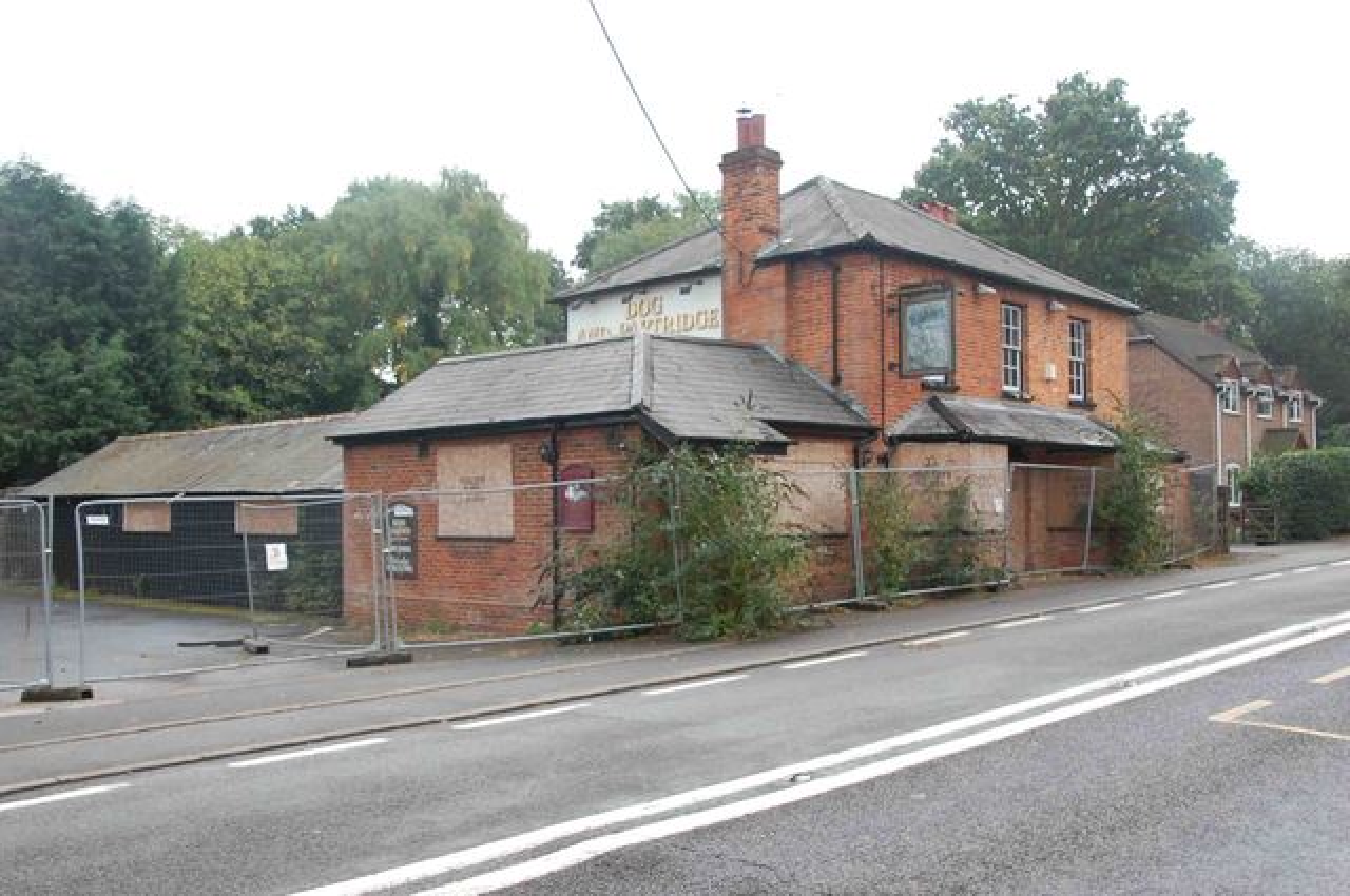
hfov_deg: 55.2
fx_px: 1292
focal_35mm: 34
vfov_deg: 38.3
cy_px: 448
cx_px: 675
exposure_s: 1/200
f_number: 7.1
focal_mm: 23
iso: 200
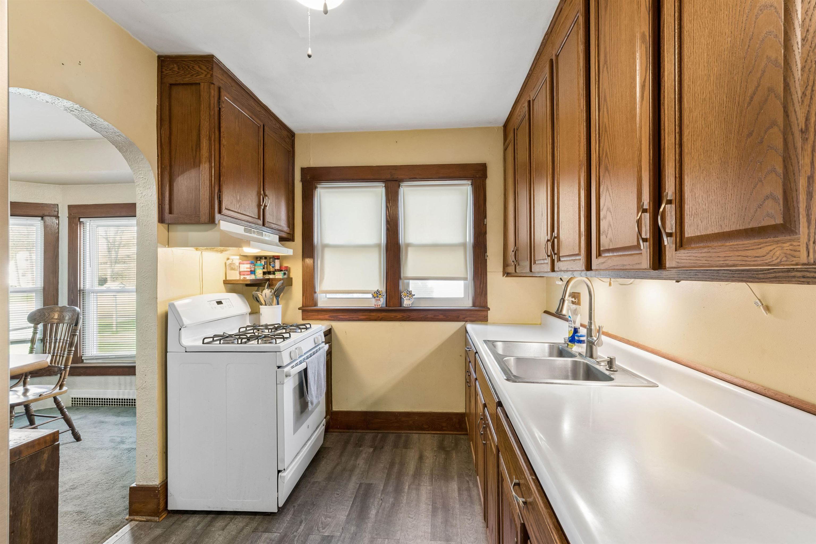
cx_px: 408
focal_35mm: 16
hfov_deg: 96.7
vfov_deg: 73.7
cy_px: 272
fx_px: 363
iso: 400
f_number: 13
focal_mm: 16
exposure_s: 1/2
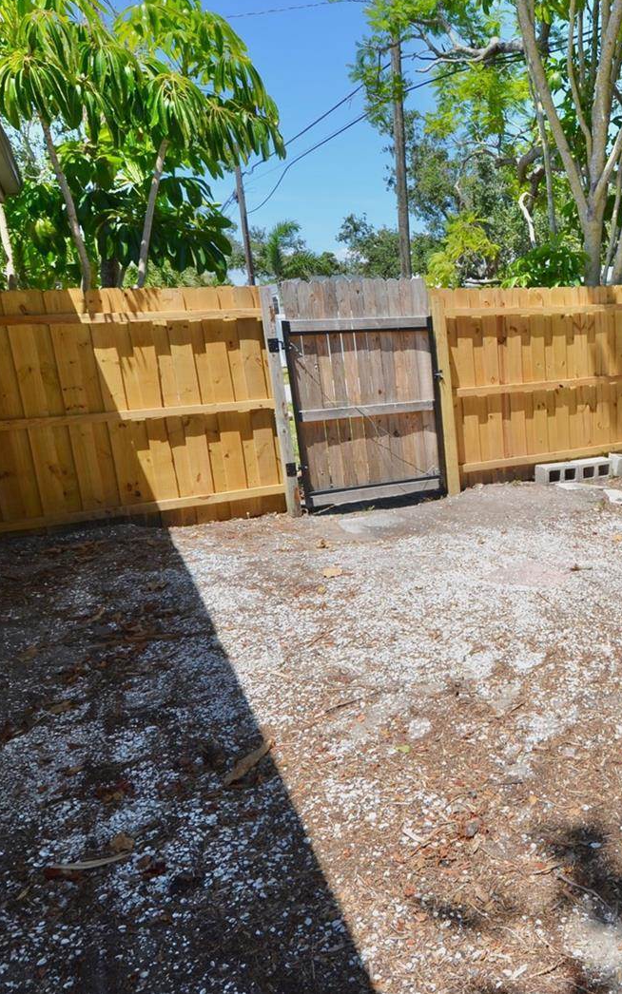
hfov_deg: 40.3
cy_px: 492
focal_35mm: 28
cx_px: 588
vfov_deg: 66.5
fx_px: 759
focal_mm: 12
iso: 100
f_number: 8
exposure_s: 1/250
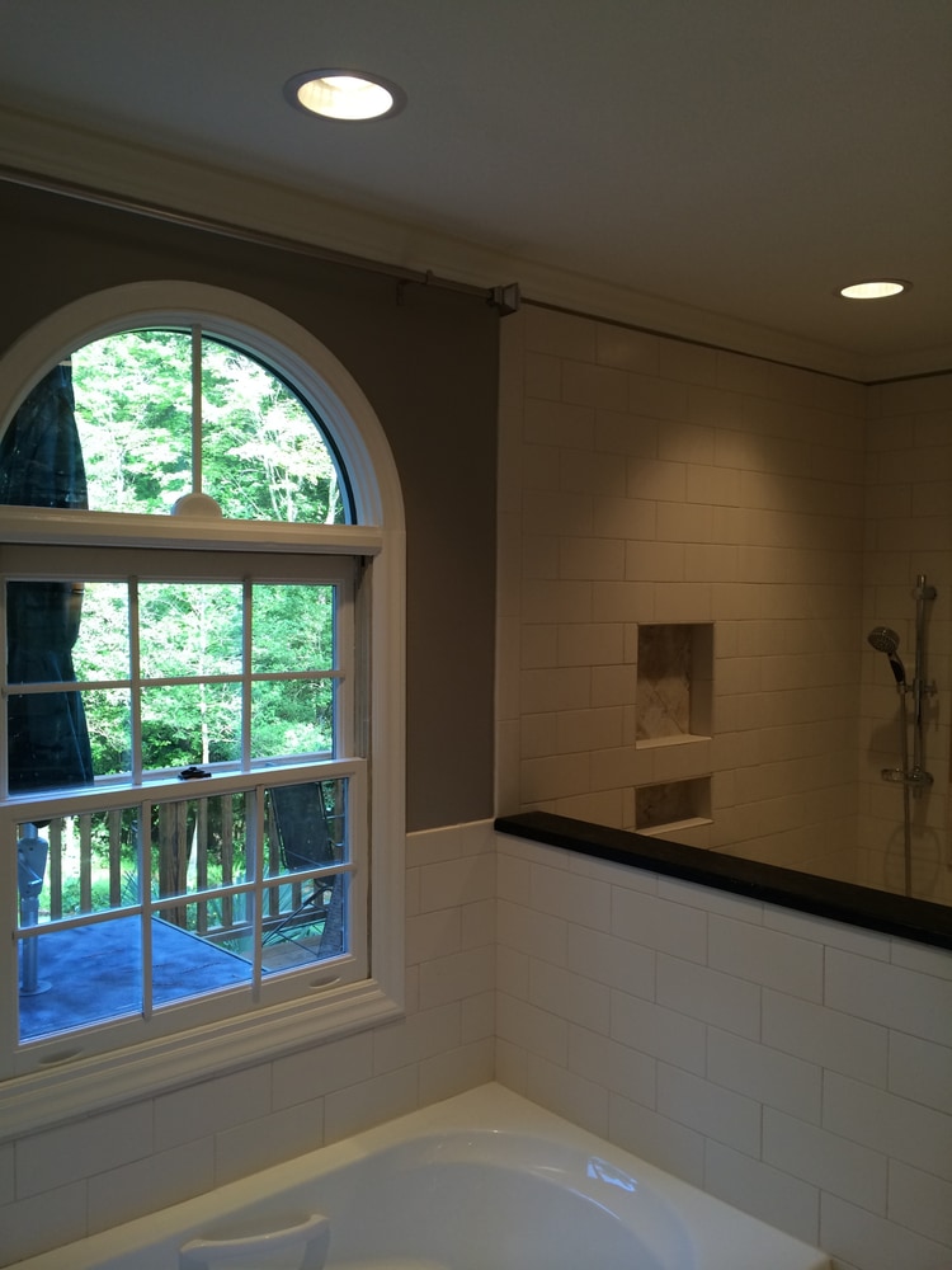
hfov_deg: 46.8
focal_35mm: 30
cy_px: 635
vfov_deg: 60.0
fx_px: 1100
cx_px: 476
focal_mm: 4.12
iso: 40
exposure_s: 1/40
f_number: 2.2
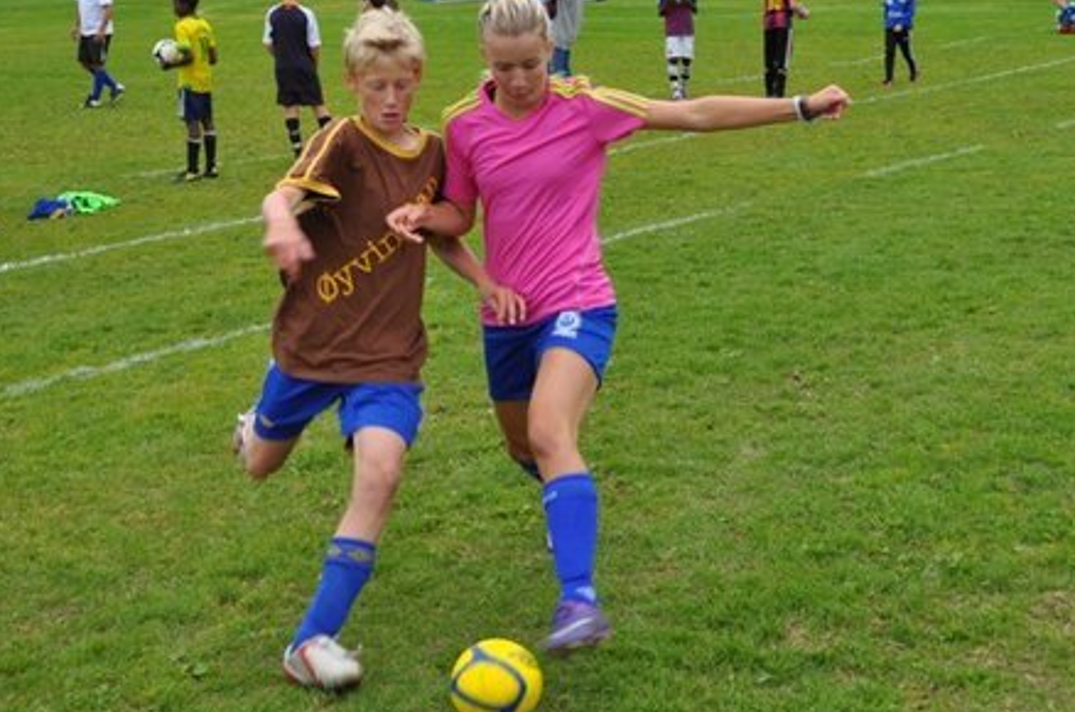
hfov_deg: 27.3
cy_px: 341
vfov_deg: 18.3
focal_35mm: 74
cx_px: 650
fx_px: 2205
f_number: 7.1
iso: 200
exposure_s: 1/200
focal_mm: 40
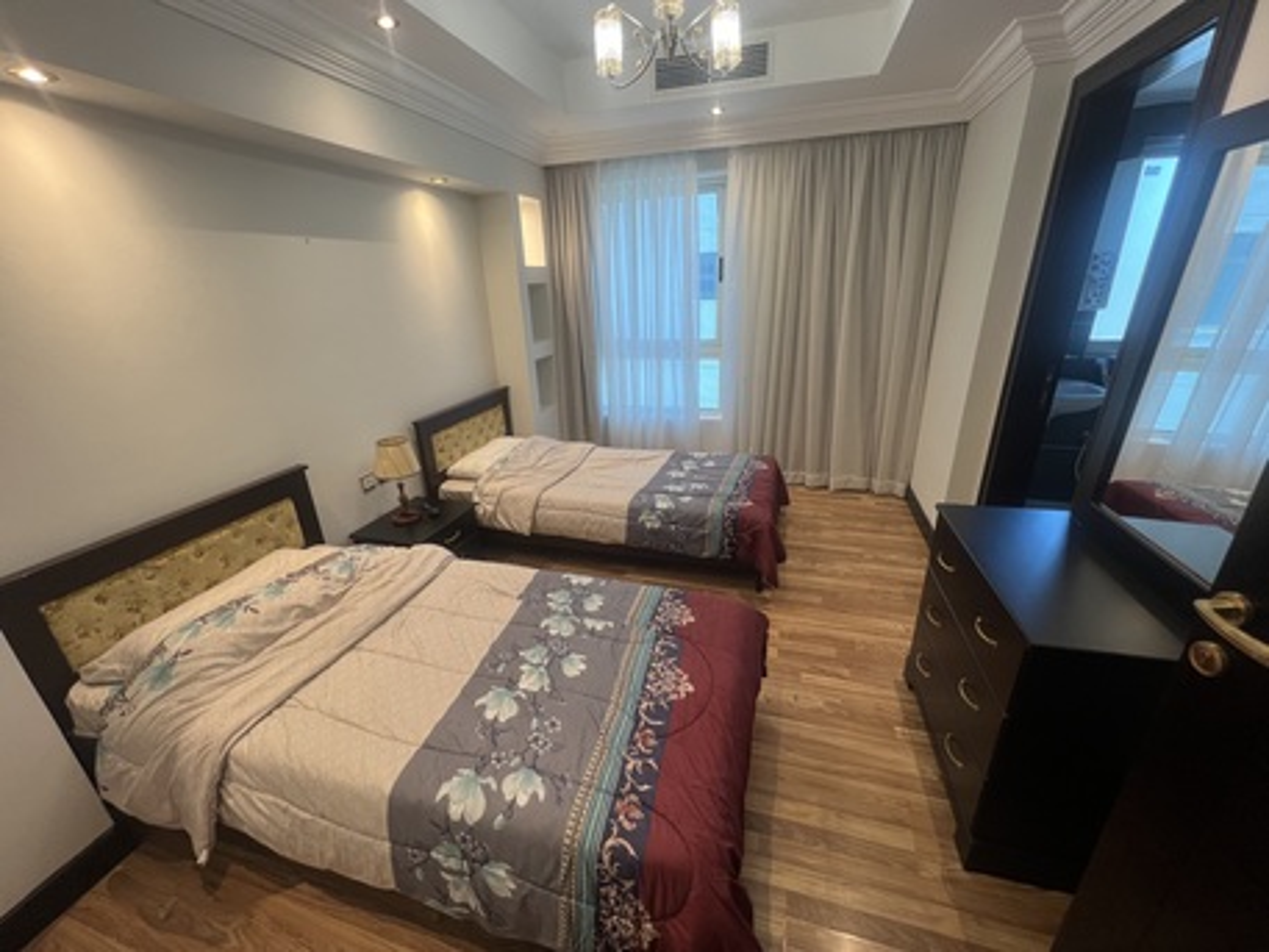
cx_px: 634
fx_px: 477
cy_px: 476
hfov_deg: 106.2
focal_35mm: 13
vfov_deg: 89.9
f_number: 1.8
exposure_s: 1/100
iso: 125
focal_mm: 1.57
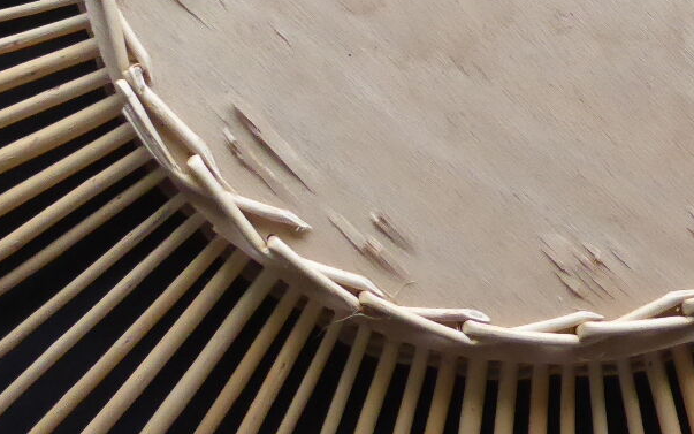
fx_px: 2043
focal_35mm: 108
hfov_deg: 19.1
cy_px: -71
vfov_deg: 11.9
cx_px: 556
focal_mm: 5.4
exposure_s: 1/50
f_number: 3.6
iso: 400
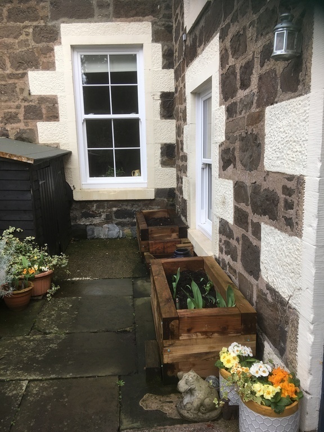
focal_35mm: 29
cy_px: 216
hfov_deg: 48.2
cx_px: 162
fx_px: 362
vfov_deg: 61.7
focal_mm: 4.15
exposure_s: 1/248
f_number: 2.2
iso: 25
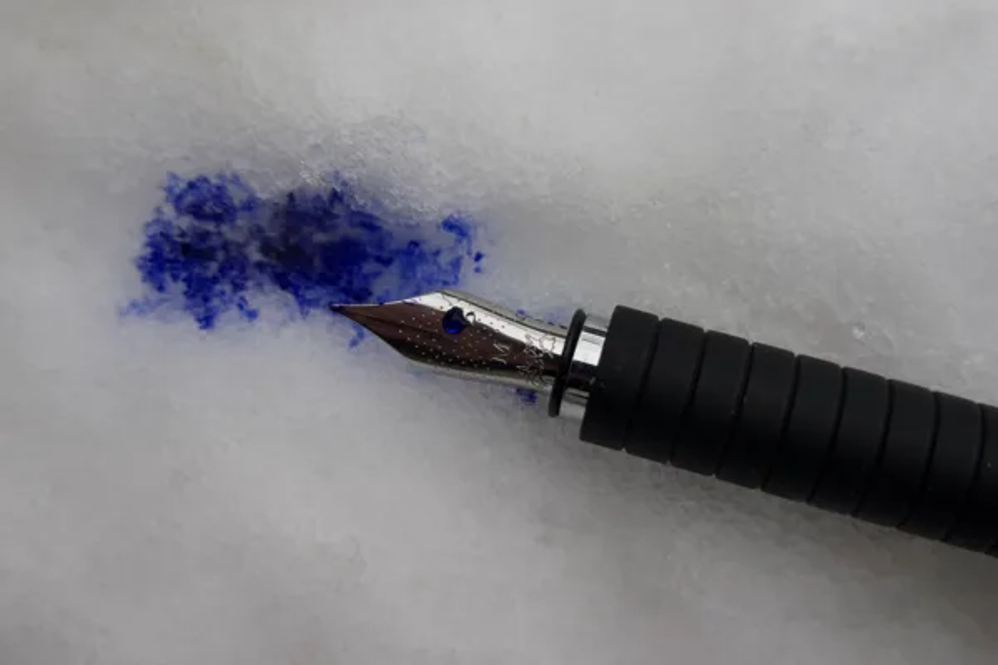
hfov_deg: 40.3
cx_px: 499
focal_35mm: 49
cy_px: 332
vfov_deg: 27.5
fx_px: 1358
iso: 160
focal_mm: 18.63
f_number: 4
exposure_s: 1/100
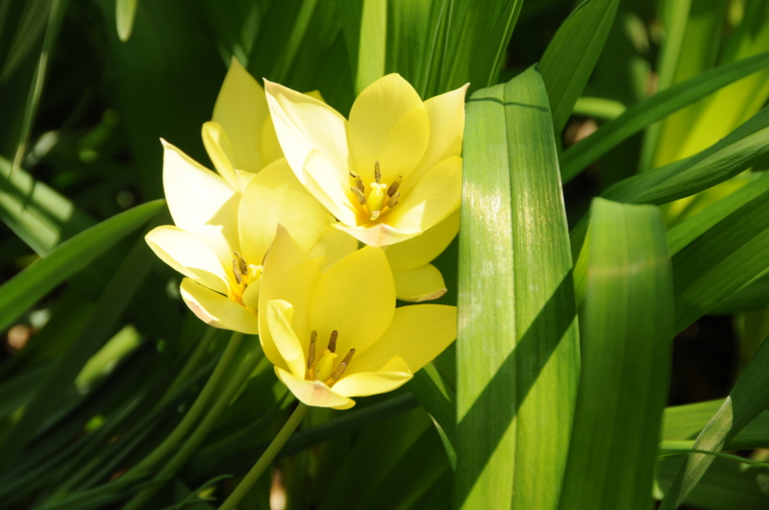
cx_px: 384
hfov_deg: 8.1
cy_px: 255
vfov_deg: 5.4
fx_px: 5439
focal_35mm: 255
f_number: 10
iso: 320
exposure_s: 1/250
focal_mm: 170
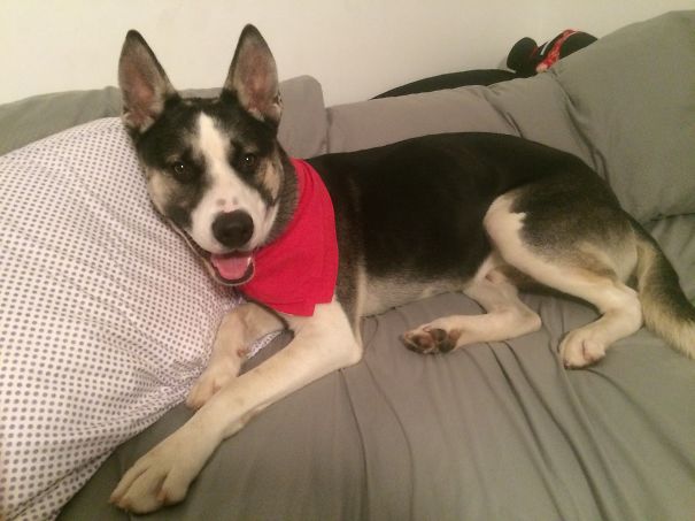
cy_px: 260
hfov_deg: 61.7
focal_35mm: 29
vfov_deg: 48.2
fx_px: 582
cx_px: 348
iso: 400
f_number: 2.2
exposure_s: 1/15
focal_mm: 4.15
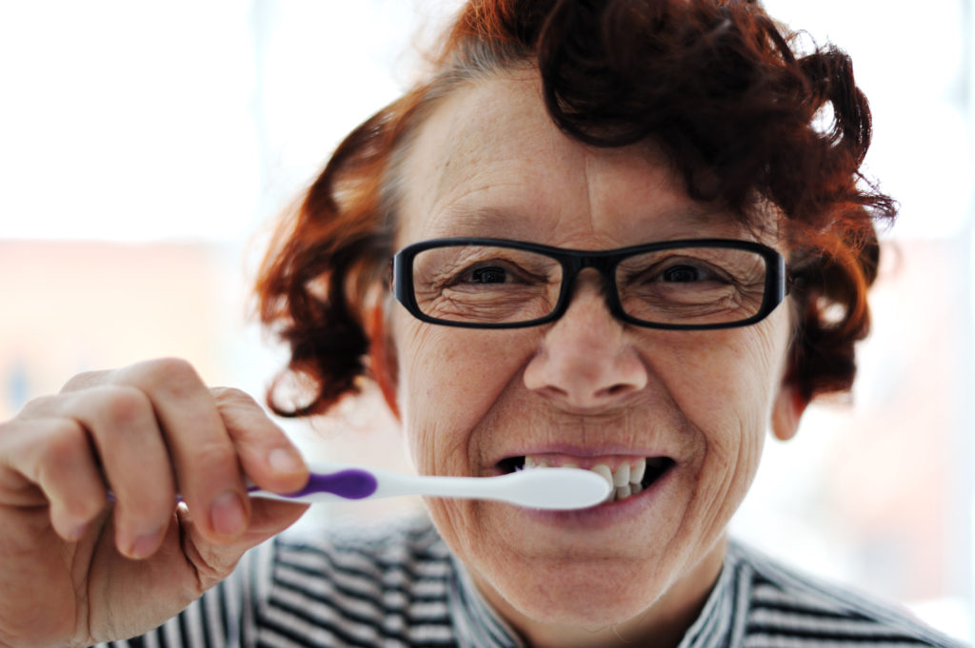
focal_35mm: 50
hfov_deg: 39.6
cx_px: 488
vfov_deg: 26.9
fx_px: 1353
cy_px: 324
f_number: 2
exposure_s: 1/80
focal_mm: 50
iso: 250
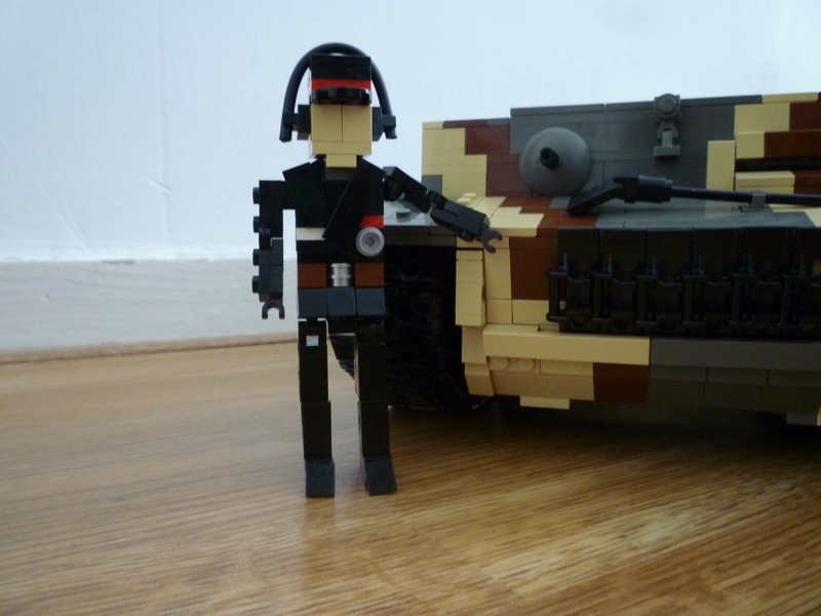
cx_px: 410
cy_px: 308
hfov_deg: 61.7
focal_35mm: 29
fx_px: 688
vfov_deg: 48.2
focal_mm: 5.2
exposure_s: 1/8
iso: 400
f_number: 3.3
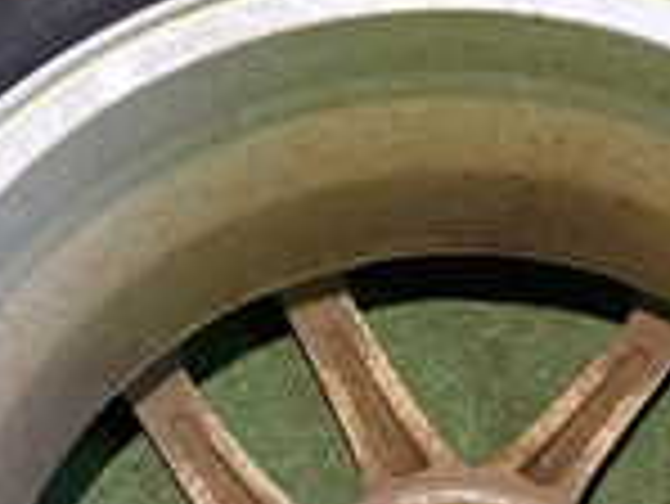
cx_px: 445
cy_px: 652
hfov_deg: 16.2
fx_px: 2344
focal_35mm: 121
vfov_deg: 11.9
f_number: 2.3
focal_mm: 5.4
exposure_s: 1/30
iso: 400
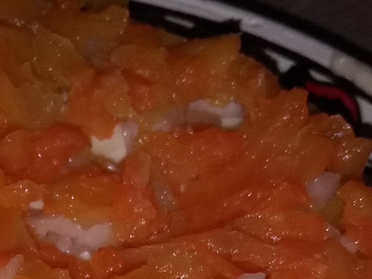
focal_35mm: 105
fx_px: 1129
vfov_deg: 12.9
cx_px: -5
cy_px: 494
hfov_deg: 18.2
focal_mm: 3.7
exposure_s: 1/373
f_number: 1.9
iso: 64
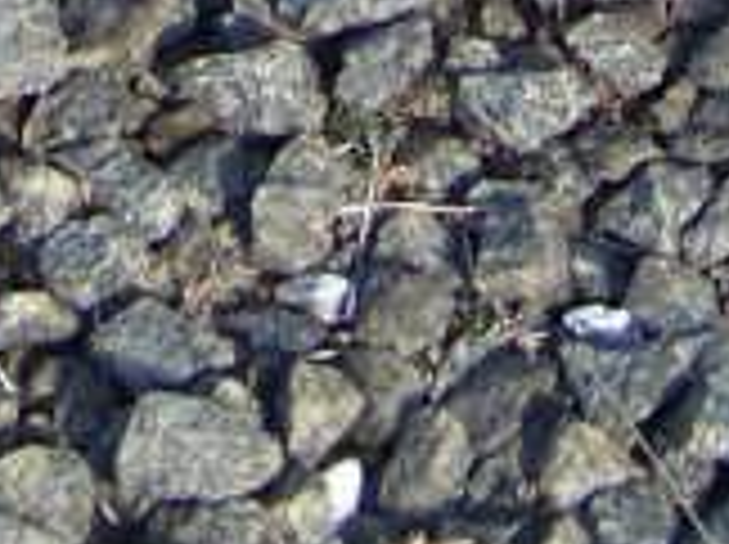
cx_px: 486
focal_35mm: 520
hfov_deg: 3.8
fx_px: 10935
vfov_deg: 2.8
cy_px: -1223
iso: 64
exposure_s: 1/250
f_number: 3.2
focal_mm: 11.7
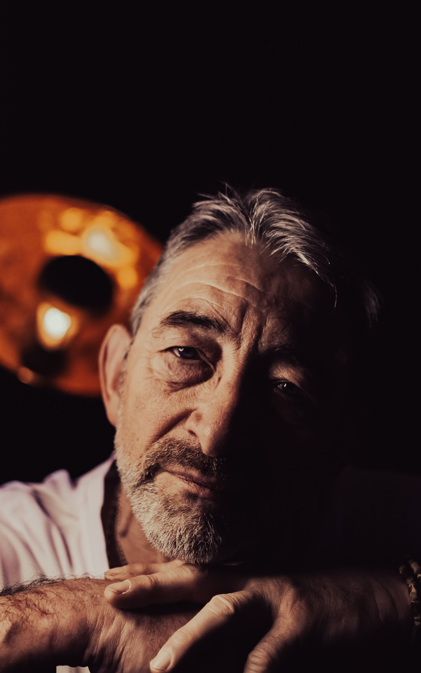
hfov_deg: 23.8
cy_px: 342
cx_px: 198
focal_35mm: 55
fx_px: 1001
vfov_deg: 37.2
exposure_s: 1/250
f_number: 1.8
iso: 400
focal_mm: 35
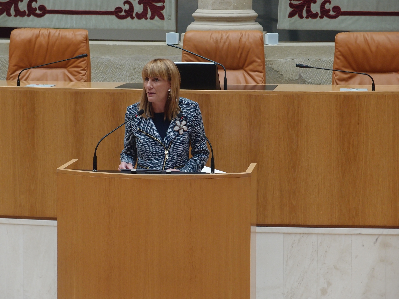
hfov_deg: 17.6
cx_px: 200
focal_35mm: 112
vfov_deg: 13.2
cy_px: 150
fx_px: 1291
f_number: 2.5
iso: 200
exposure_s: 1/200
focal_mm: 24
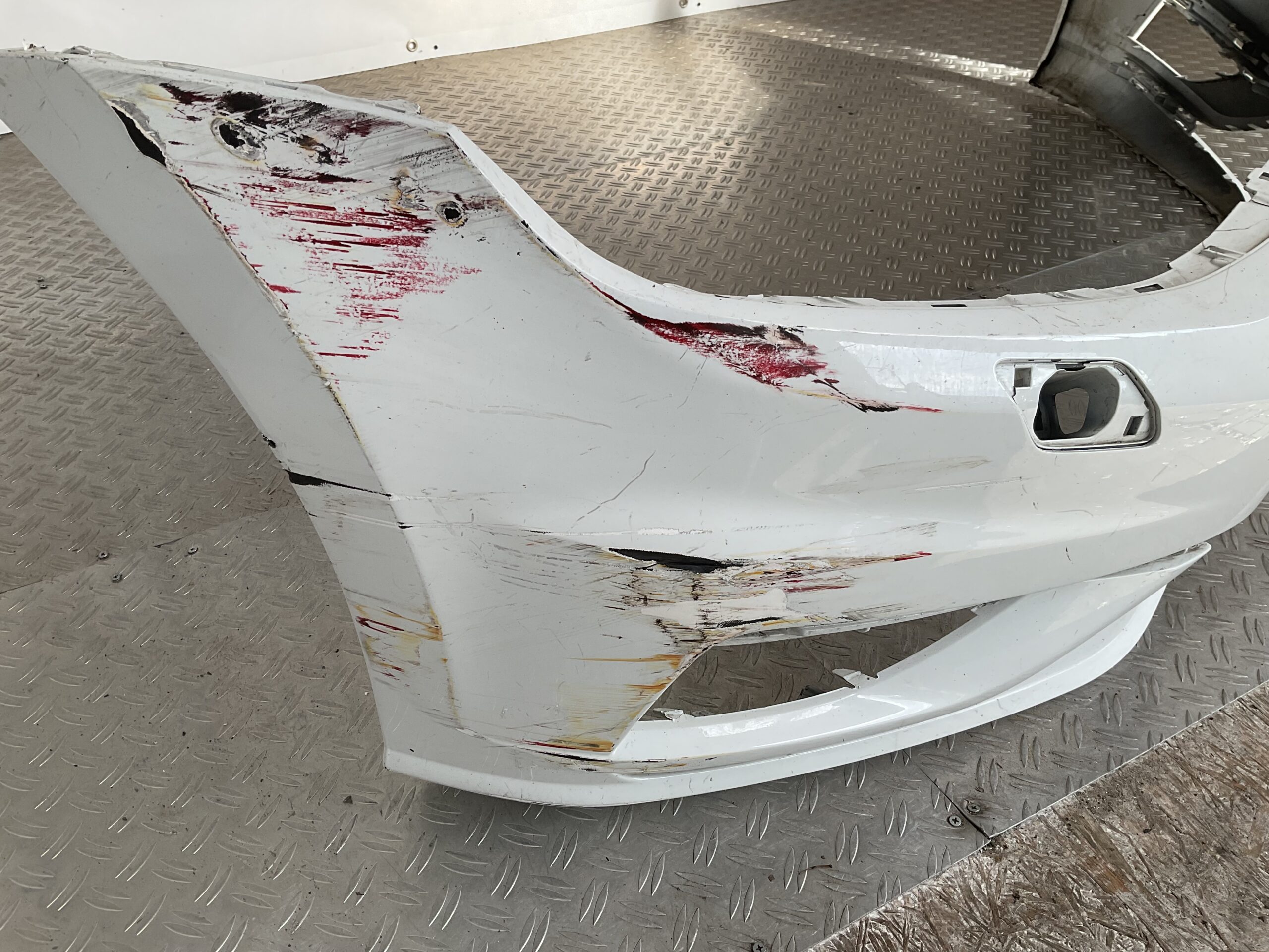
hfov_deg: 61.7
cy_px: 476
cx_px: 634
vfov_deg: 48.2
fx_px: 1063
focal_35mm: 29
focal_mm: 3
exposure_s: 1/305
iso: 16
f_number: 1.8
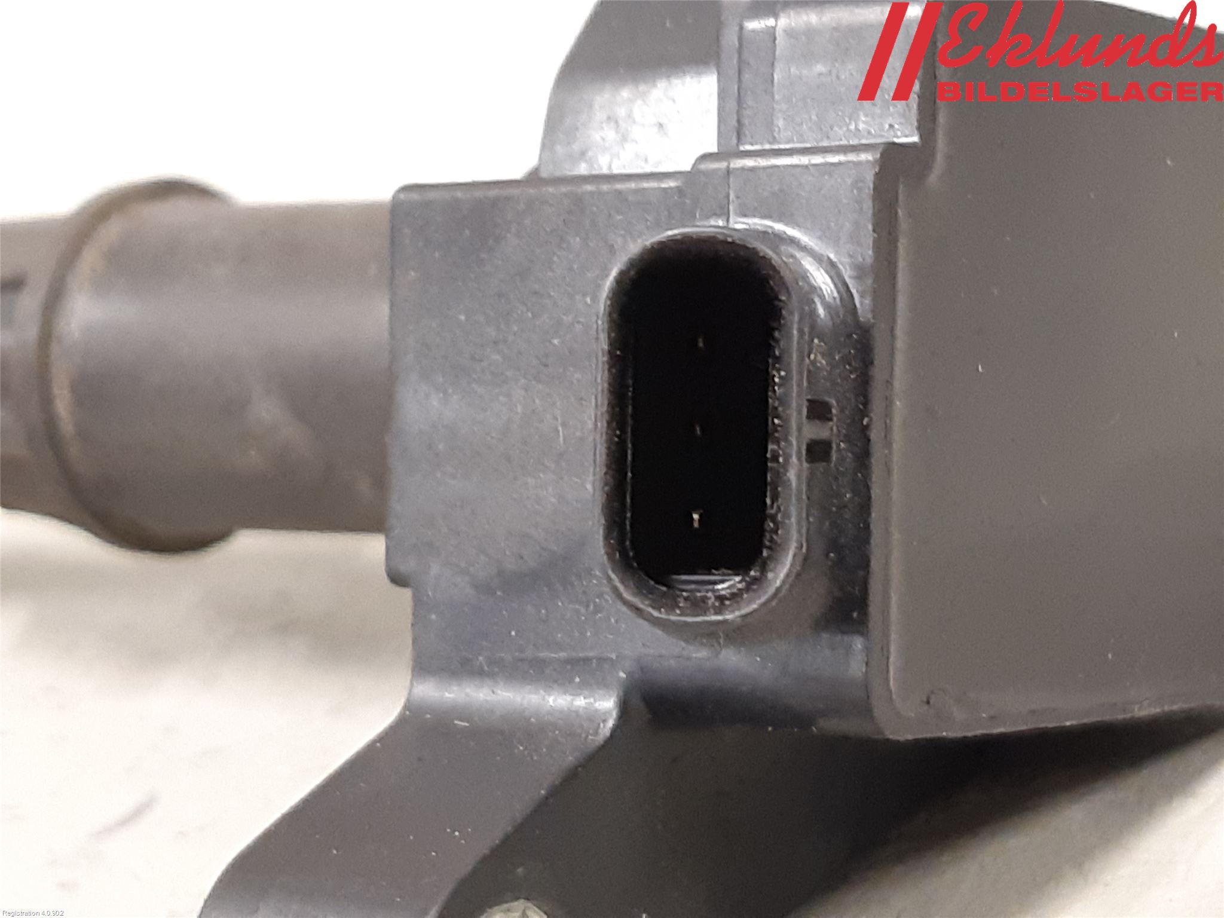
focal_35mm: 26
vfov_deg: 53.1
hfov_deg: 67.3
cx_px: 612
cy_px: 459
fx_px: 919
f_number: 1.7
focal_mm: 3.93
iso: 250
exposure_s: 1/24
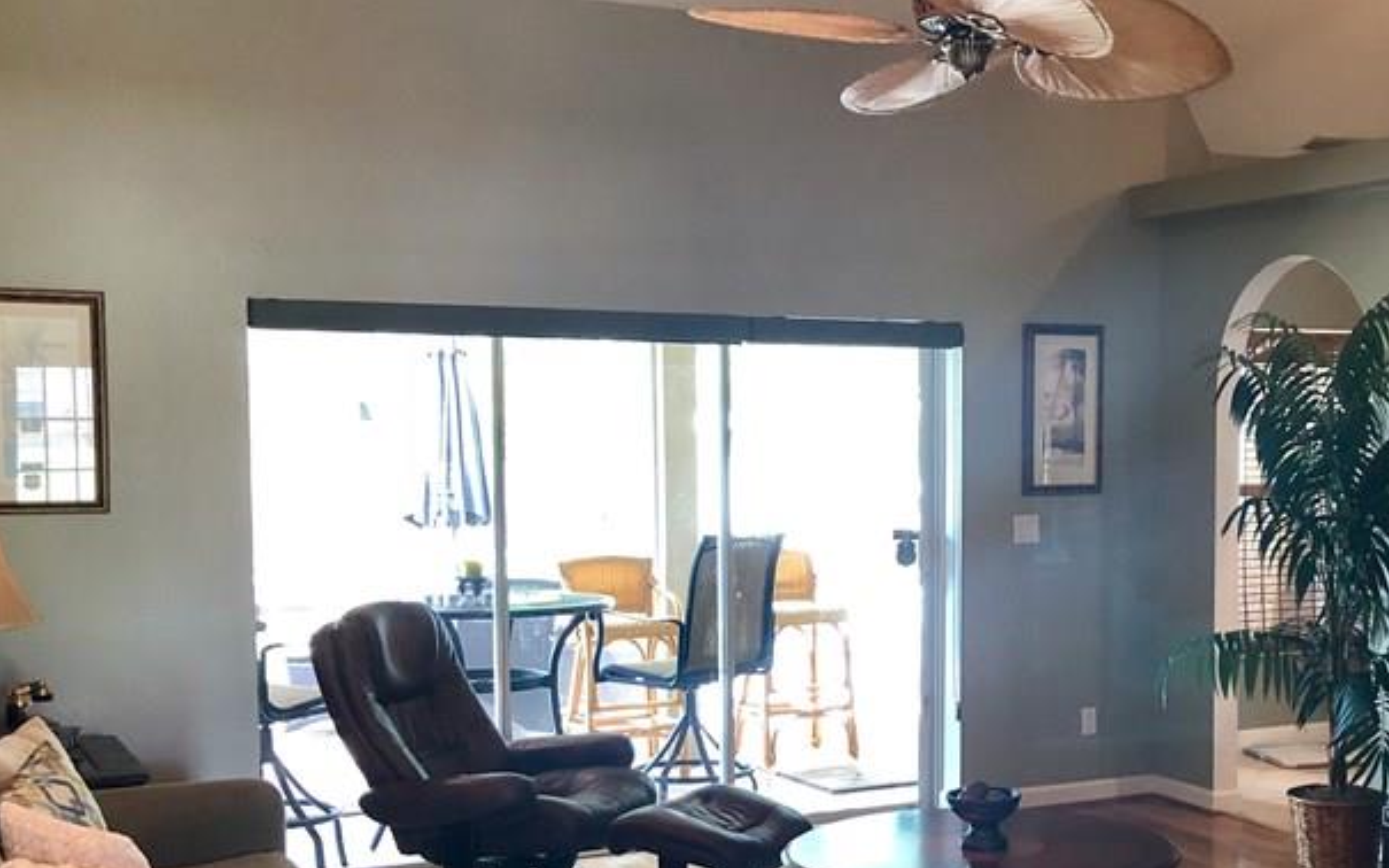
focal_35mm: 52
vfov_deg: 24.7
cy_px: 586
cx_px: 985
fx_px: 1968
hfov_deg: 38.2
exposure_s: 1/15
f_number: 1.8
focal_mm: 3.99
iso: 64
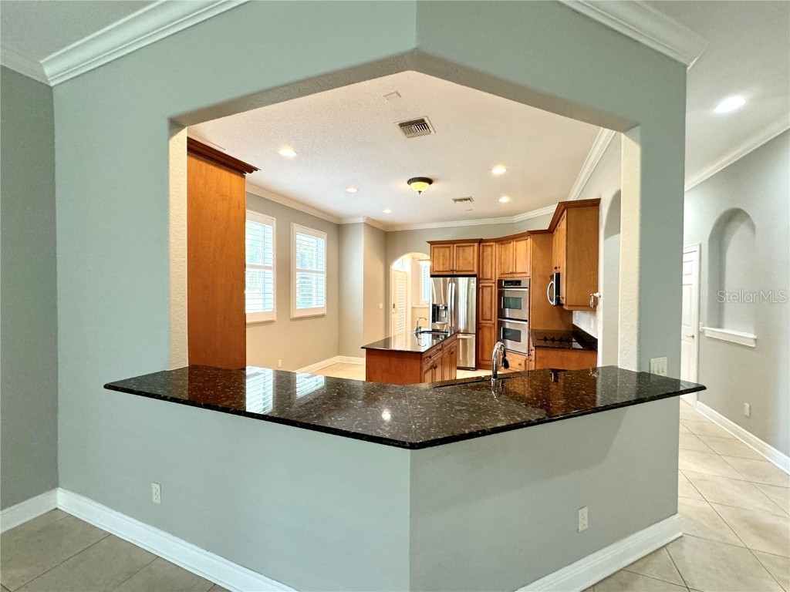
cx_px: 395
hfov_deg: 102.1
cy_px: 296
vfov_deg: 85.7
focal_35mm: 14
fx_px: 320
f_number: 2.2
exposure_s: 1/120
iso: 320
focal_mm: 2.22
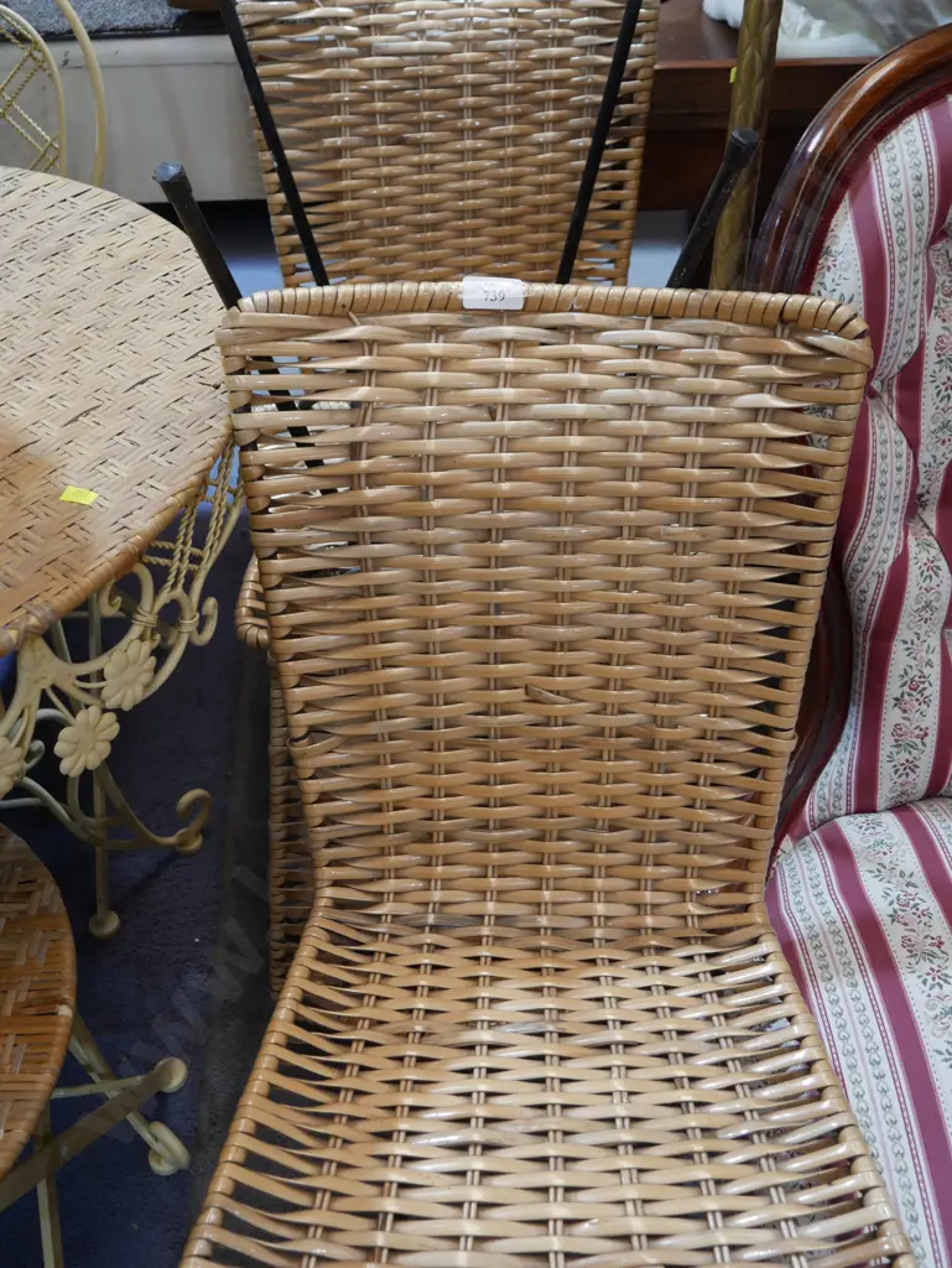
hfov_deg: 37.8
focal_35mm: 38
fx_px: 1392
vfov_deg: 49.0
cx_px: 476
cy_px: 634
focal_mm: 19
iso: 400
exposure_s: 1/60
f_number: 4.1
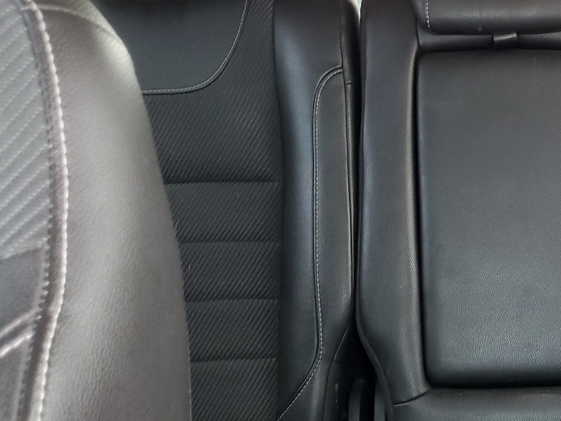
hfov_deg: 29.9
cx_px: 563
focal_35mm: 60
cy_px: 223
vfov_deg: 24.4
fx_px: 973
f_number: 1.5
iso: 74
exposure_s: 1/60.2
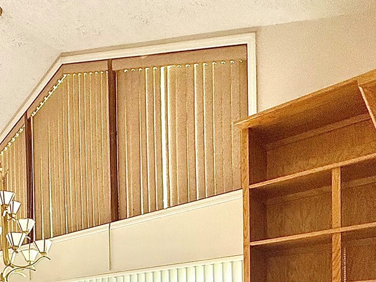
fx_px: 402
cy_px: 334
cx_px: 55
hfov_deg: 46.4
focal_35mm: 37
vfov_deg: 32.4
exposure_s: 1/99
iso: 250
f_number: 2.2
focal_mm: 2.22
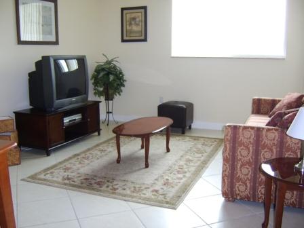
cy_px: 114
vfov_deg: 45.4
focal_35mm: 31
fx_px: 272
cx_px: 152
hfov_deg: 58.4
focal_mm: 8.13
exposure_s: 1/30
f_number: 2.7
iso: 141
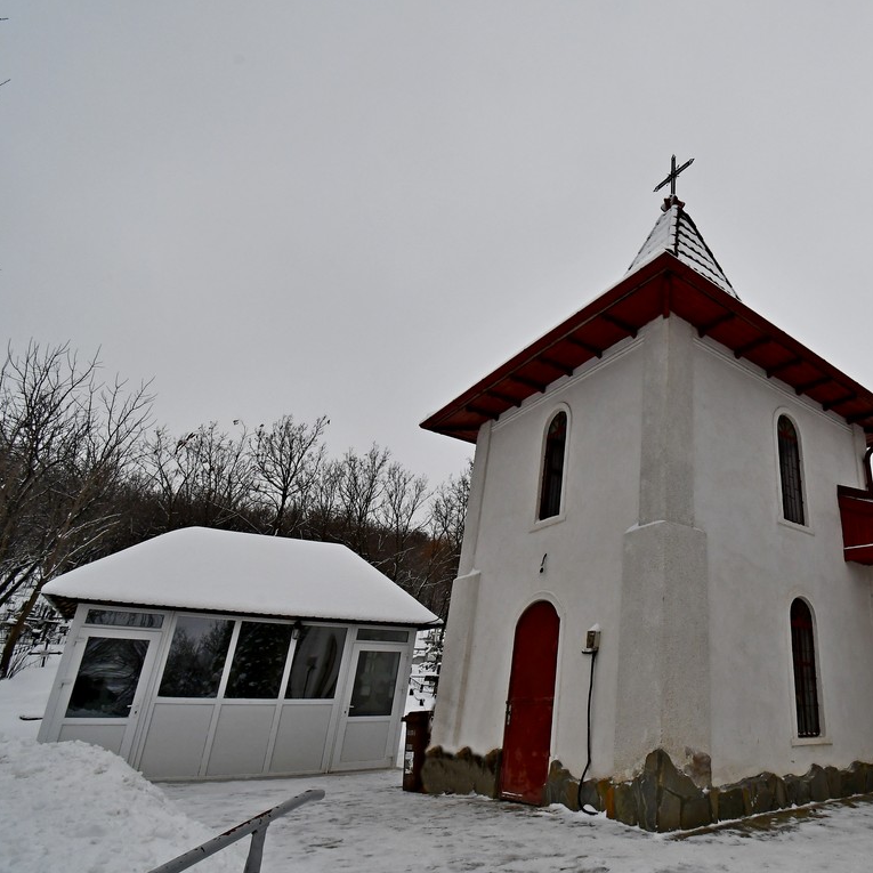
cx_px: 678
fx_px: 571
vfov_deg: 74.8
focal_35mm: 20
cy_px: 453
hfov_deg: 68.8
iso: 800
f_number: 13
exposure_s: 1/1250
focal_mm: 10
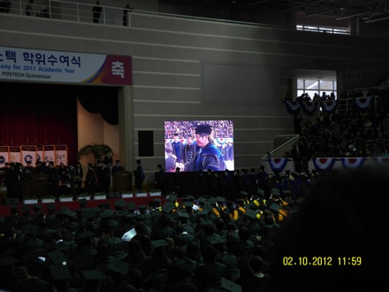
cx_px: 194
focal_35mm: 72
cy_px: 146
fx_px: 809
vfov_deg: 20.4
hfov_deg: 27.0
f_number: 2.4
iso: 100
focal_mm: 15.6
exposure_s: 1/90
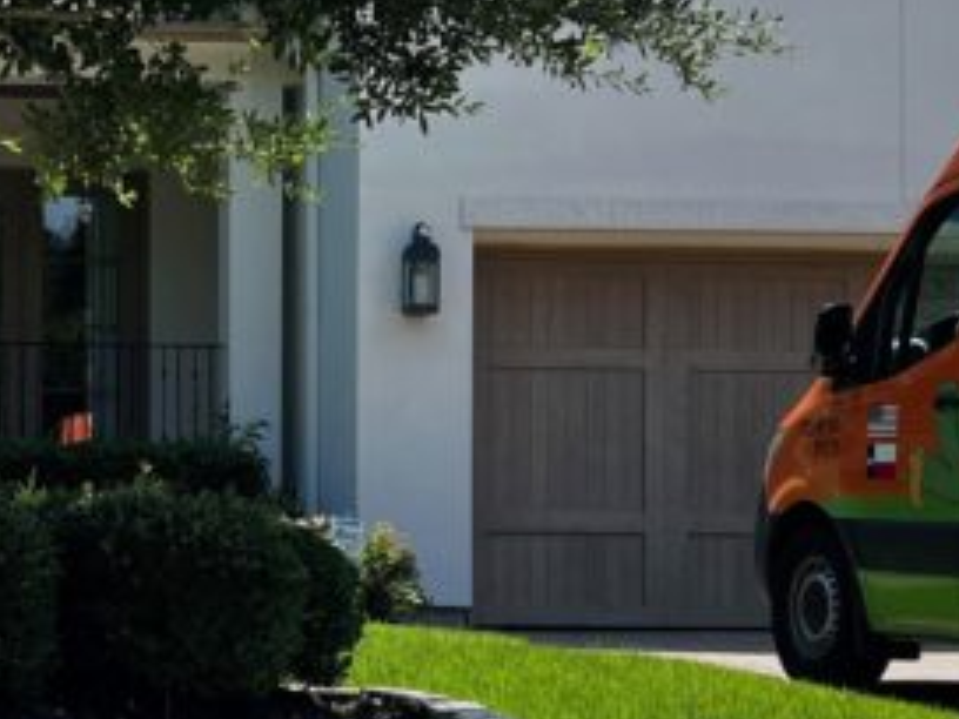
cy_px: 381
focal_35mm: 98
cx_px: -92
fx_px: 2715
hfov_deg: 19.2
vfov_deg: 15.1
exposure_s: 1/1972
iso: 50
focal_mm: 5.7
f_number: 1.5
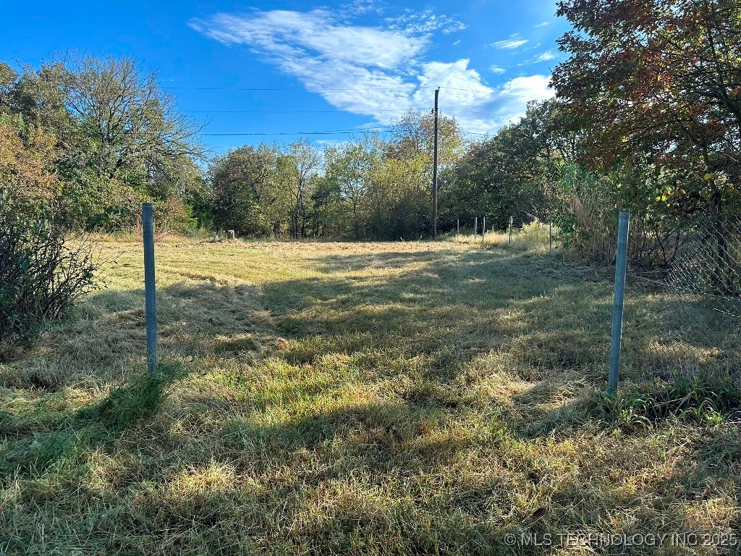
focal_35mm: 24
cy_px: 278
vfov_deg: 56.8
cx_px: 370
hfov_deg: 71.6
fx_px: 514
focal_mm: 6.86
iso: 80
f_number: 1.78
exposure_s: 1/1131
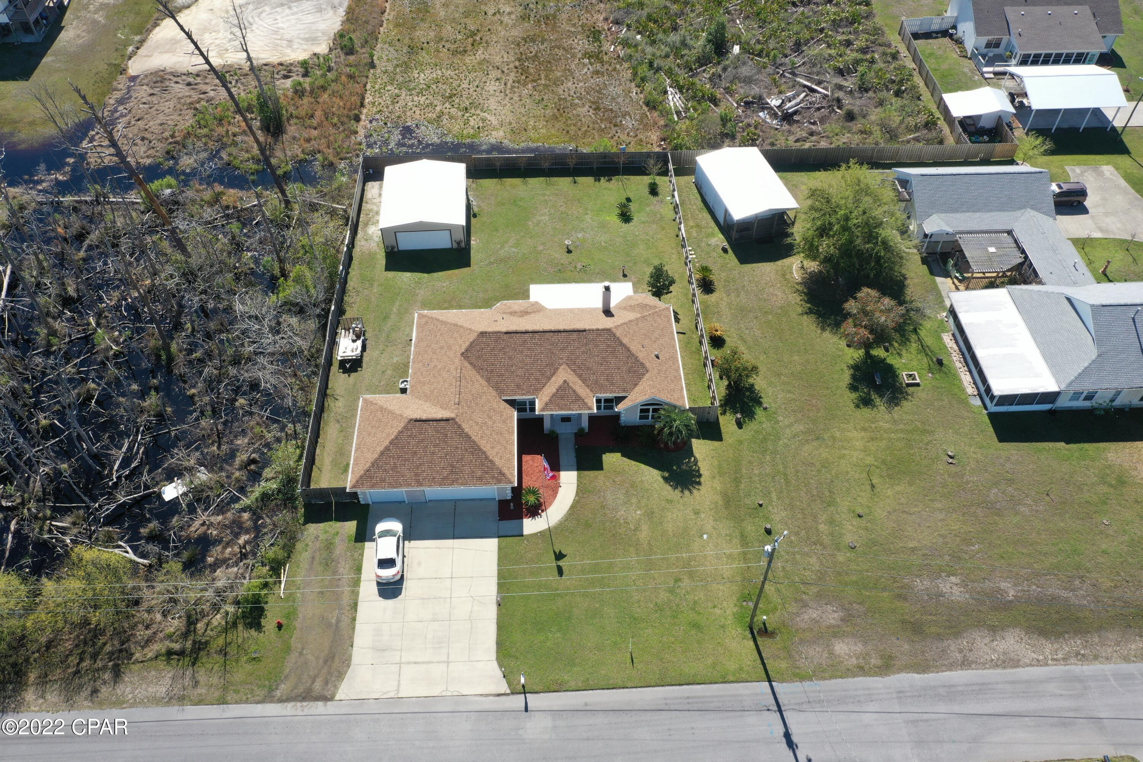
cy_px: 381
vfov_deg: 46.4
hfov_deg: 65.5
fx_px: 889
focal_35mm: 28
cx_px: 572
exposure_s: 1/320
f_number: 5.6
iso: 100
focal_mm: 10.26
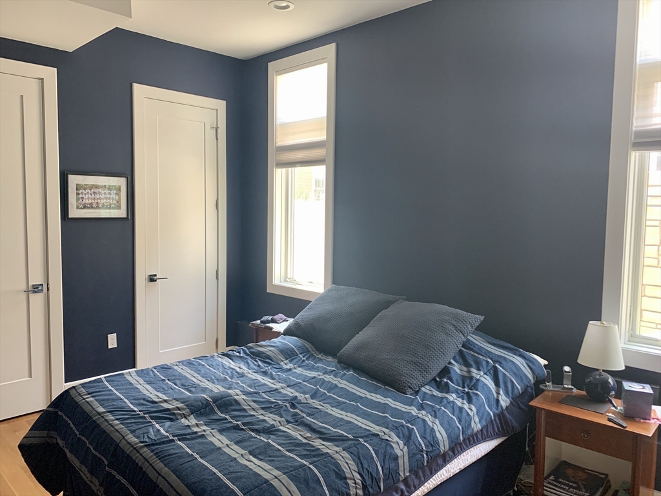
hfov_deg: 67.3
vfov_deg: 53.1
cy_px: 248
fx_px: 496
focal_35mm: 26
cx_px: 330
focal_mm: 4.25
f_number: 1.8
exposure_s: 1/60
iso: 160
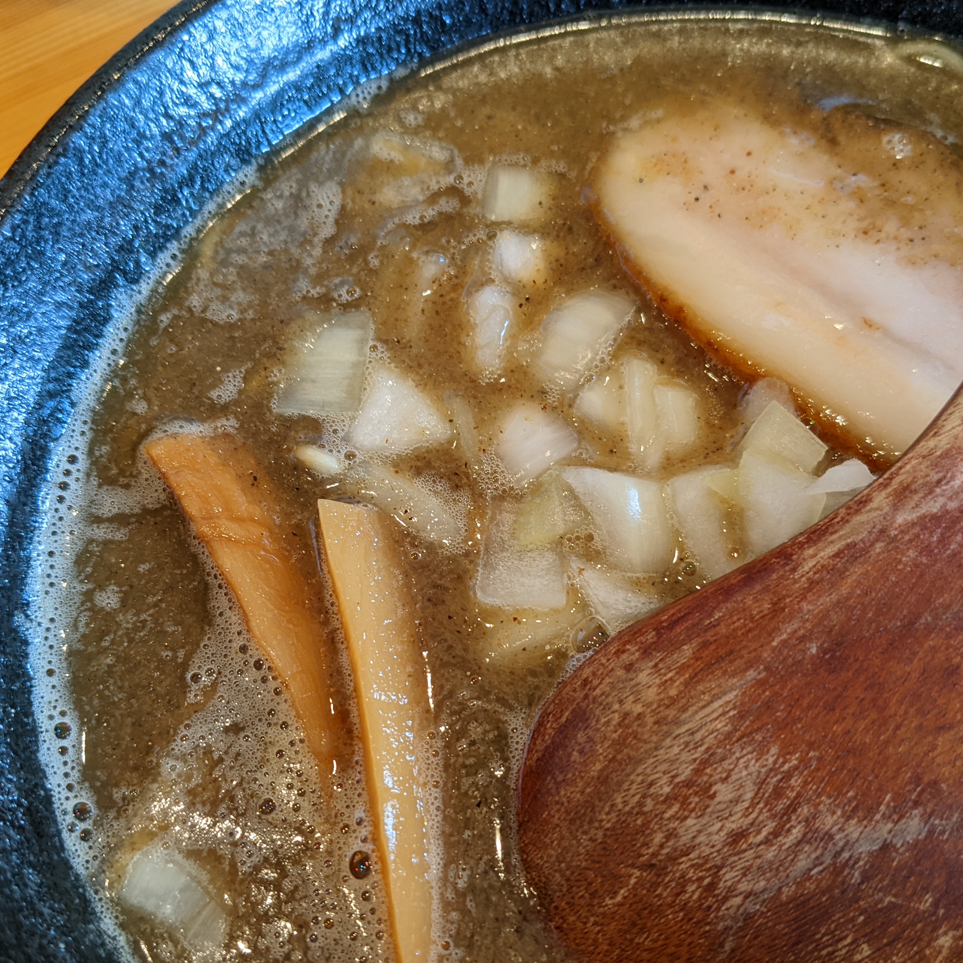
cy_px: 530
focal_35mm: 36
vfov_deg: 46.0
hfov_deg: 46.0
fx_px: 1133
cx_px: 474
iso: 49
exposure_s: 1/29.2
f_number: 1.73
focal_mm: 4.38
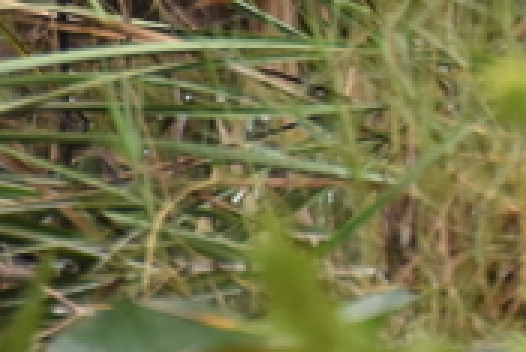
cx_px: 763
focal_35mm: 2196
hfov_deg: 0.9
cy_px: 27
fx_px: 32112
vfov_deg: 0.6
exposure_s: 1/640
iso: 720
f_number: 5.6
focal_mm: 300
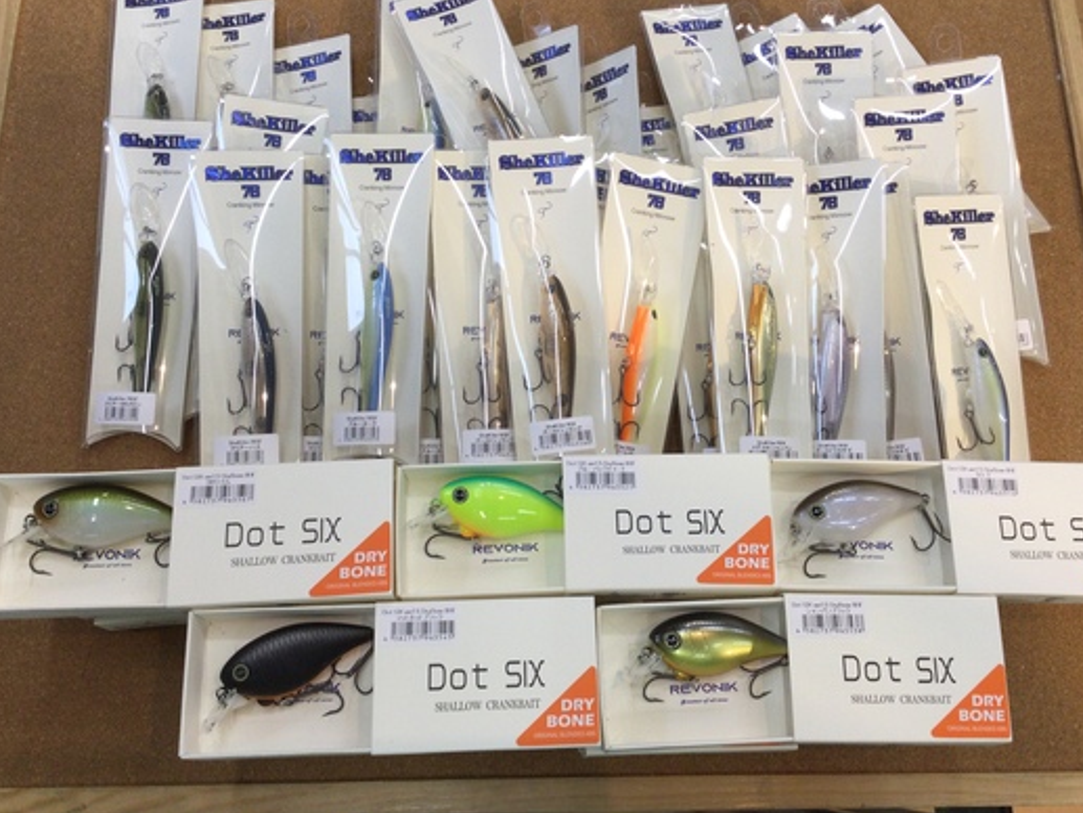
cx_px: 553
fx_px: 1127
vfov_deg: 39.6
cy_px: 362
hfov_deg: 51.3
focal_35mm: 36
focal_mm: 3.3
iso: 40
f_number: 2.4
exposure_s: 1/120
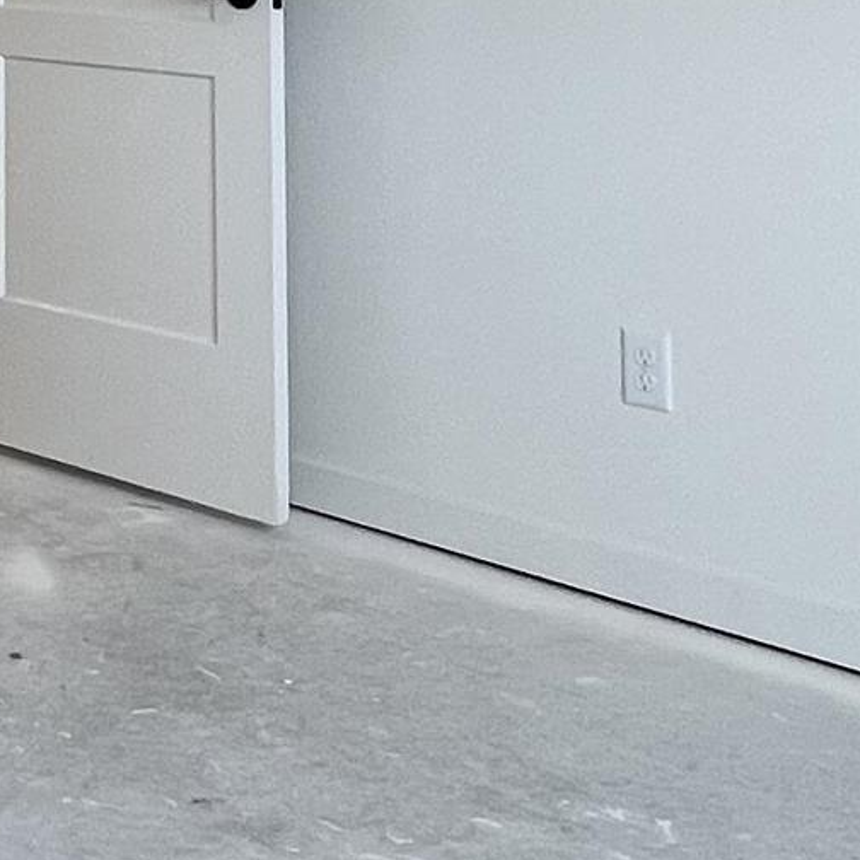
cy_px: -292
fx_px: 1968
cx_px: -437
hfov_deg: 20.9
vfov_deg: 21.9
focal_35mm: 70
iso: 64
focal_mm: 1.57
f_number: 1.8
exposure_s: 1/120
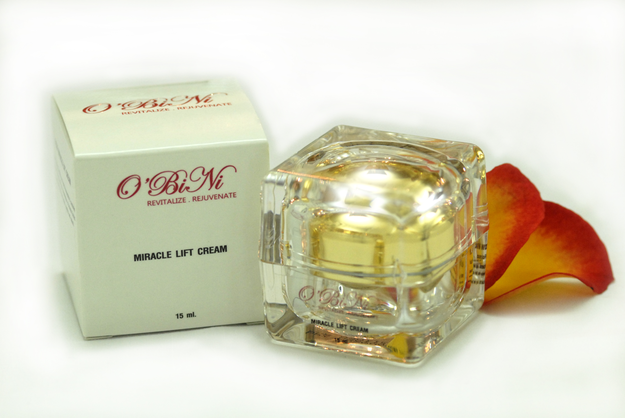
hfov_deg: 13.0
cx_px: 312
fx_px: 2738
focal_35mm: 158
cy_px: 209
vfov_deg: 8.7
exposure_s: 1/125
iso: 800
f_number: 5
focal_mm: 105
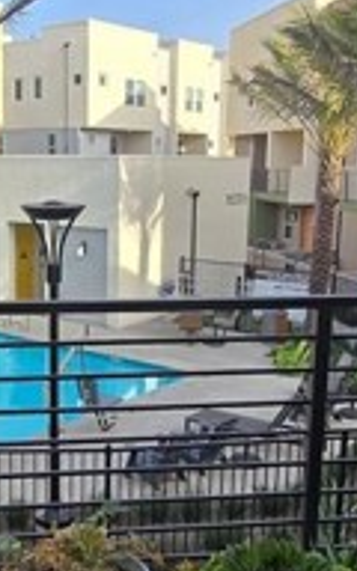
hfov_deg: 27.3
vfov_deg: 43.5
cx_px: 57
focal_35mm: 46
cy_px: 300
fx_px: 716
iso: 50
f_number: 2.2
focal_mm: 2.2
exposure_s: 1/1076
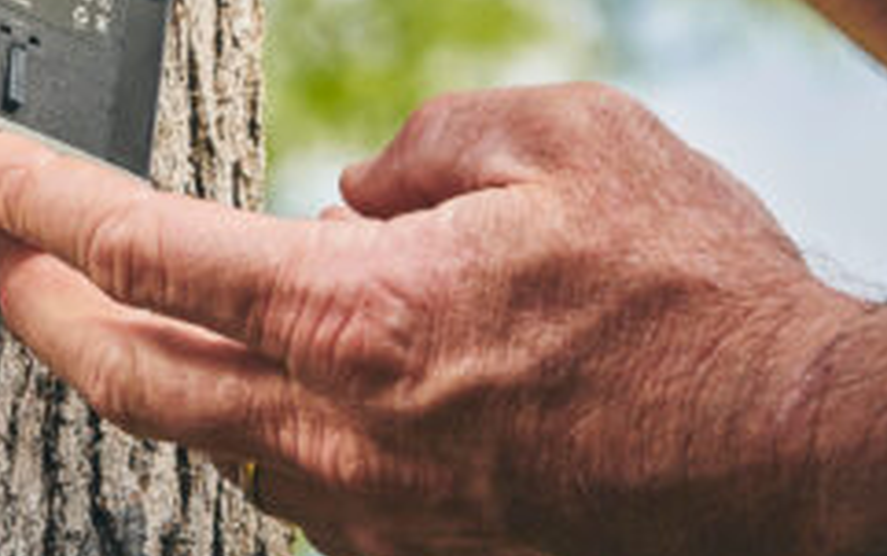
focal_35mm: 296
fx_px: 7160
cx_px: 210
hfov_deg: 7.1
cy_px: -237
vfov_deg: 4.4
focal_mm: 100
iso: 100
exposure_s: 1/160
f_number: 8
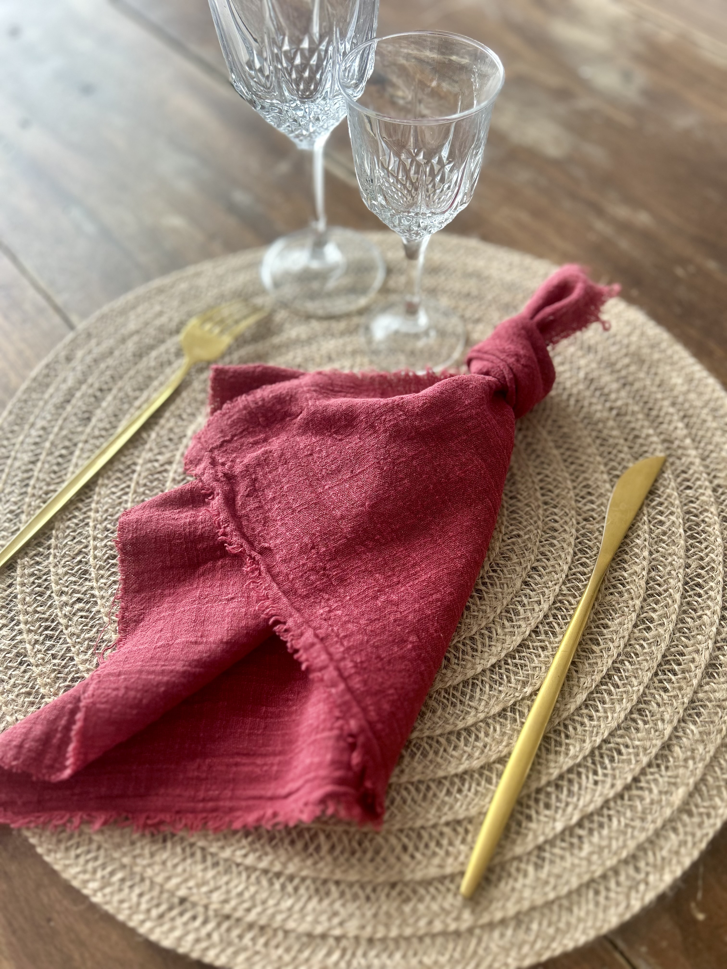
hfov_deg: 53.1
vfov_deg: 67.3
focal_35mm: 26
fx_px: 728
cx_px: 364
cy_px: 484
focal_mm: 5.7
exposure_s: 1/155
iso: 40
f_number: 1.5
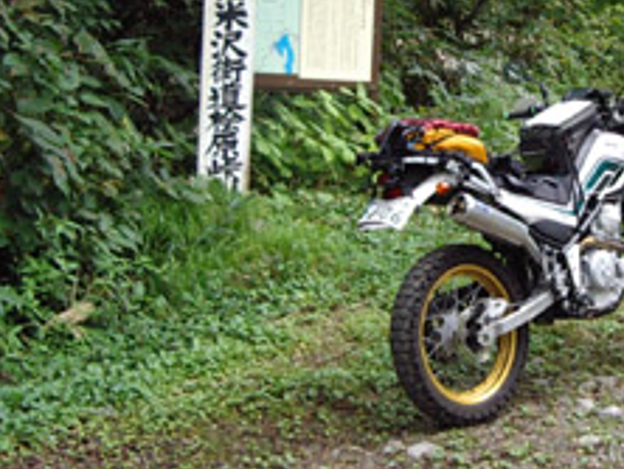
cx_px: 512
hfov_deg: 24.8
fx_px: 1390
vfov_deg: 19.1
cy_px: 160
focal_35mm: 77
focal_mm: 5.8
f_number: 2.6
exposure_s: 1/100
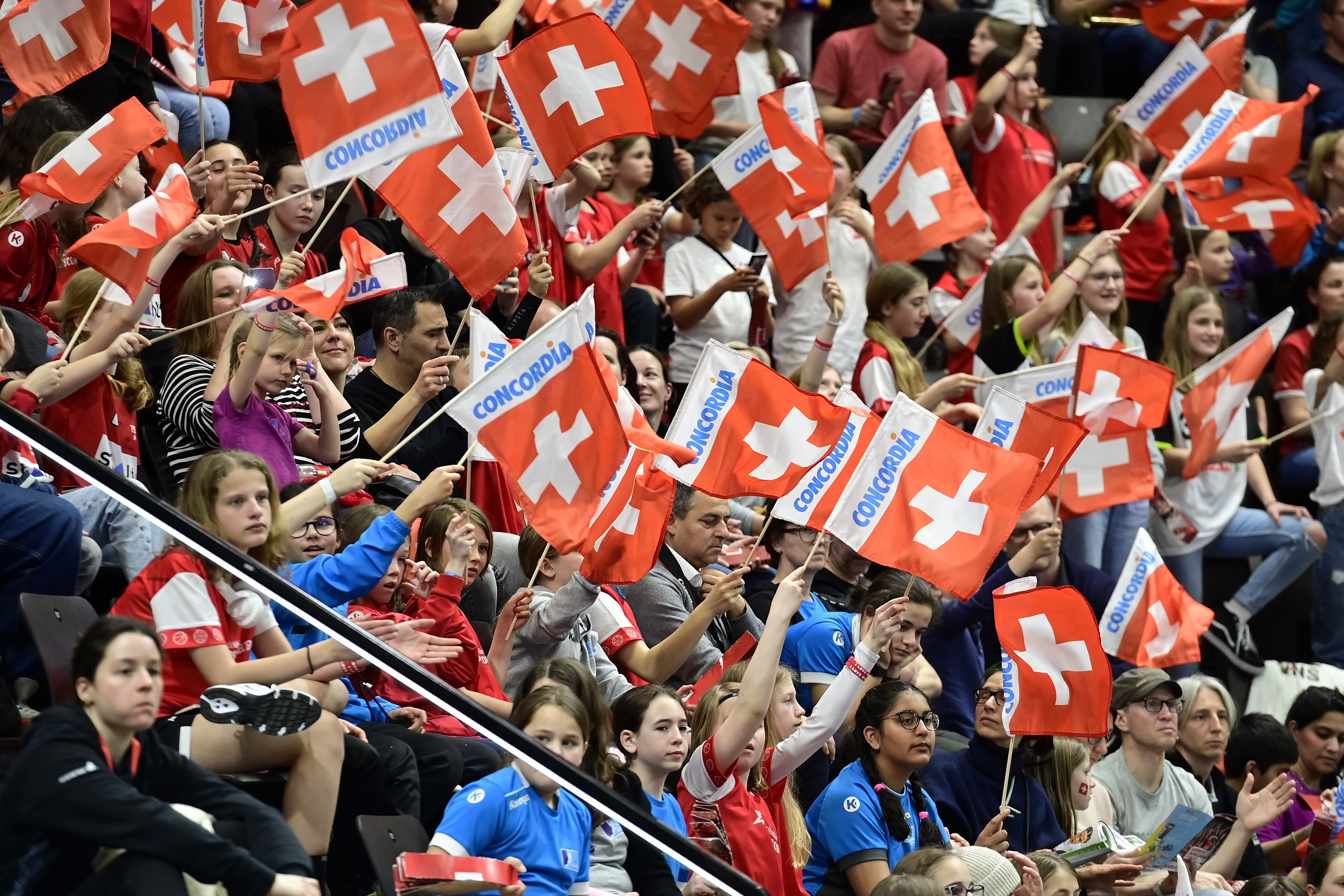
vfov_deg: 5.6
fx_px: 9109
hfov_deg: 8.4
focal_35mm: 244
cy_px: 377
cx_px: 747
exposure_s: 1/500
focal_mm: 200
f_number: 4.5
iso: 2500
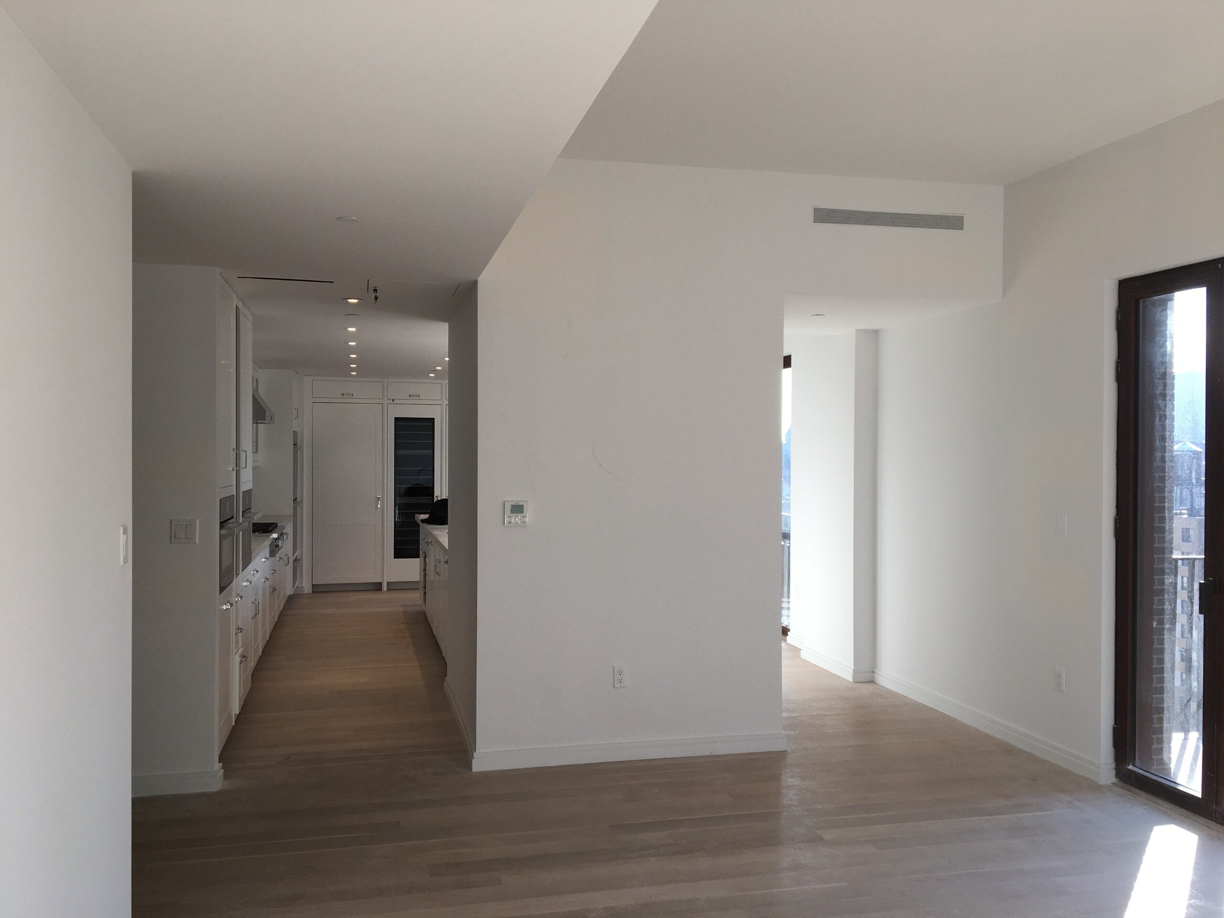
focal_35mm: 29
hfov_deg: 61.7
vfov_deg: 48.2
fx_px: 1025
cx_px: 612
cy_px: 459
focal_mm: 4.15
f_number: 2.2
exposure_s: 1/301
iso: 25
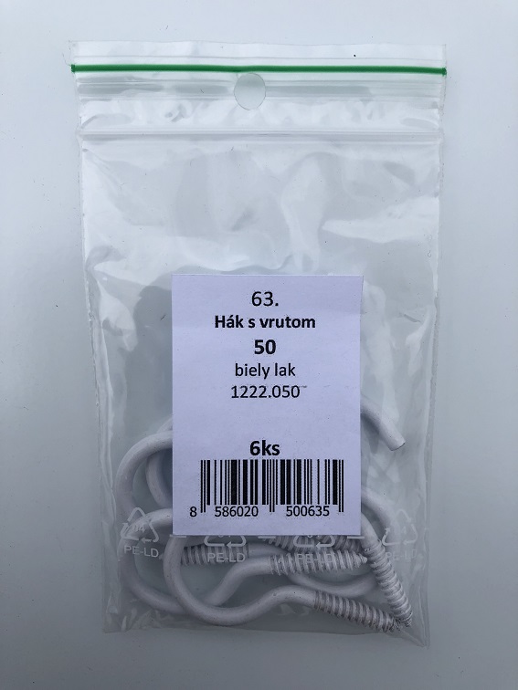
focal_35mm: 28
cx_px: 259
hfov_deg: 49.7
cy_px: 345
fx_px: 559
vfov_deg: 63.4
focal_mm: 4
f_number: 1.8
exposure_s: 1/1779
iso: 20
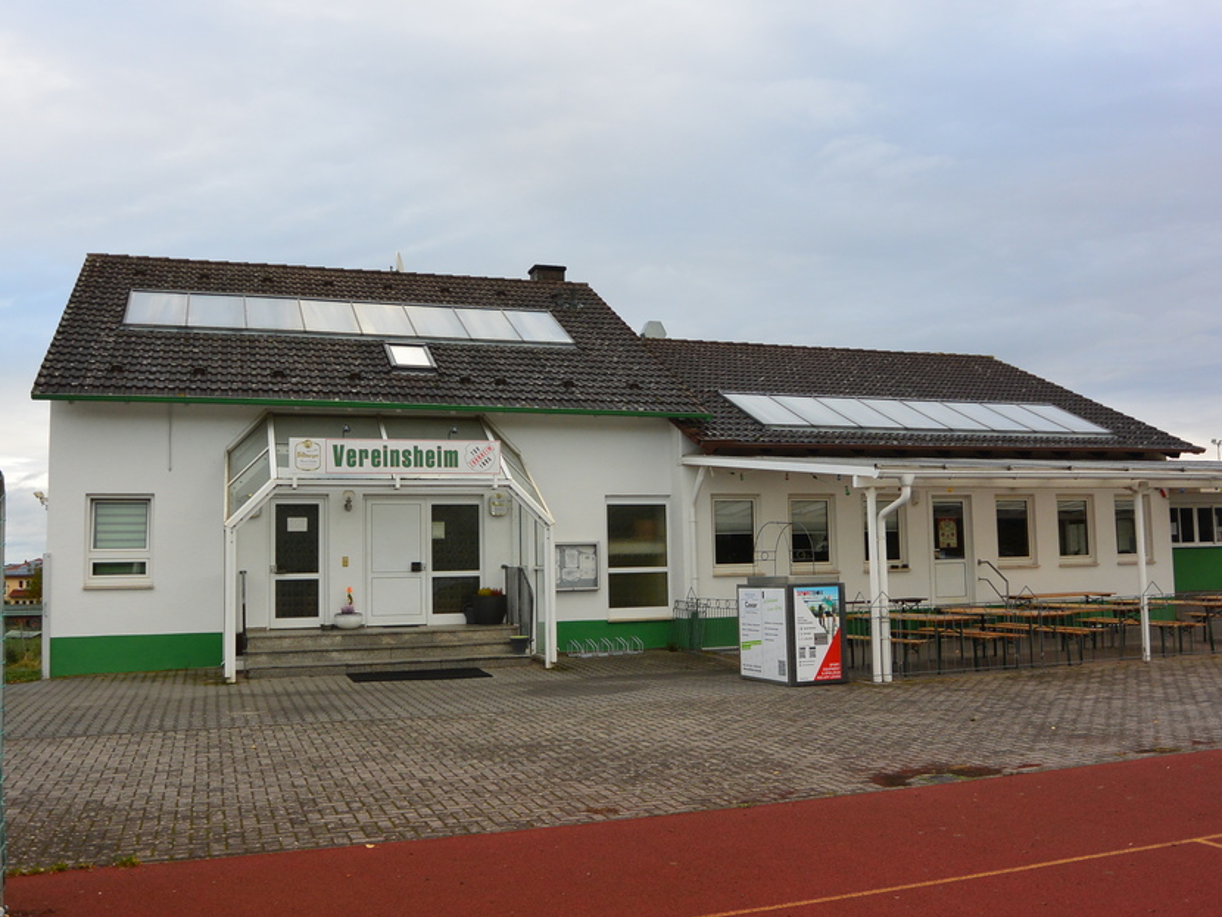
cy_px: 463
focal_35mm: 31
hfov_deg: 58.3
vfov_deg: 45.5
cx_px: 638
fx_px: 1095
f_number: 3.5
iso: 160
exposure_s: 1/160
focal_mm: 10.7
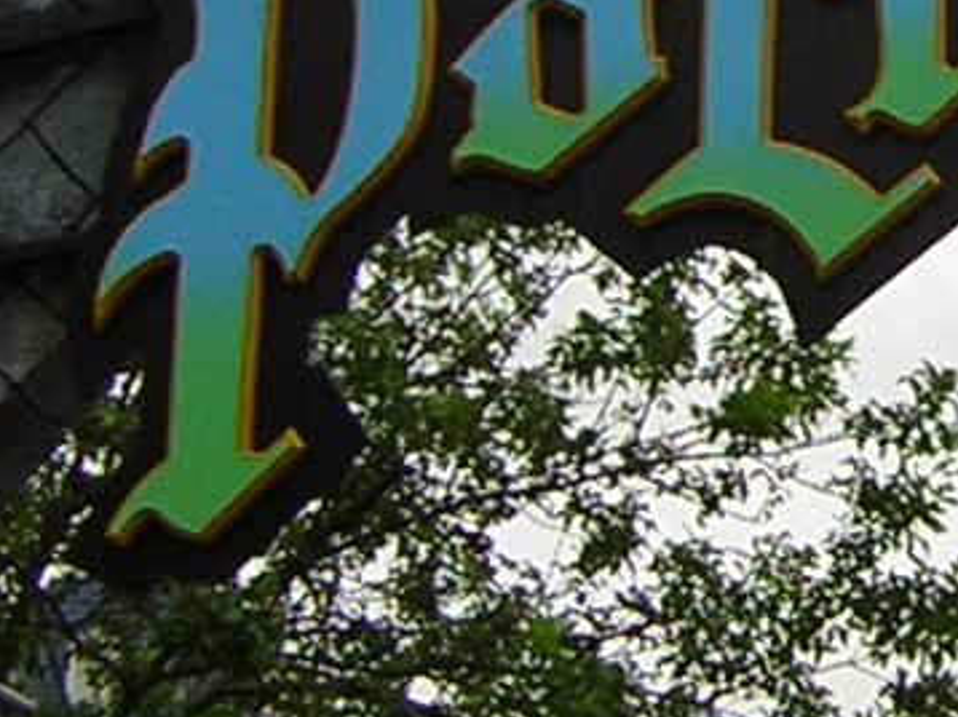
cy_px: 126
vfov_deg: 9.2
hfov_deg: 11.8
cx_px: 1346
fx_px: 4453
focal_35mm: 161
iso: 50
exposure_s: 1/49
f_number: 2.6
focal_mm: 4.7
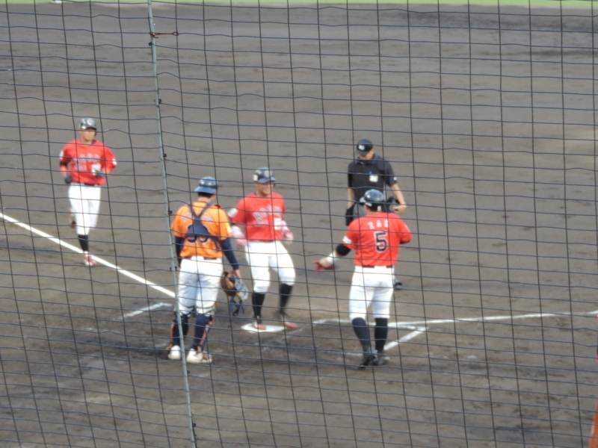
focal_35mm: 170
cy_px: 224
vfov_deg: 8.7
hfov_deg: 11.6
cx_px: 299
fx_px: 2937
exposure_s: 1/60
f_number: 4.5
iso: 400
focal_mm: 30.3
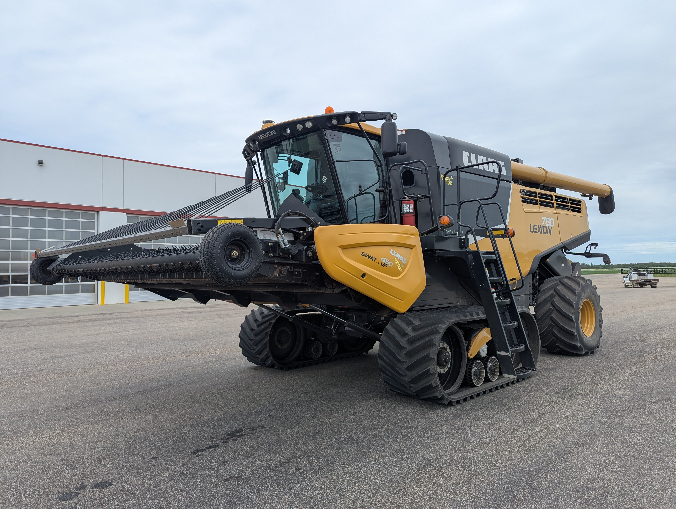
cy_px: 254
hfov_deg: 71.5
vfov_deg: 56.9
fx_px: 469
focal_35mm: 24
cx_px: 338
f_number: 1.85
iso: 46
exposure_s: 1/1887
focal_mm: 6.81
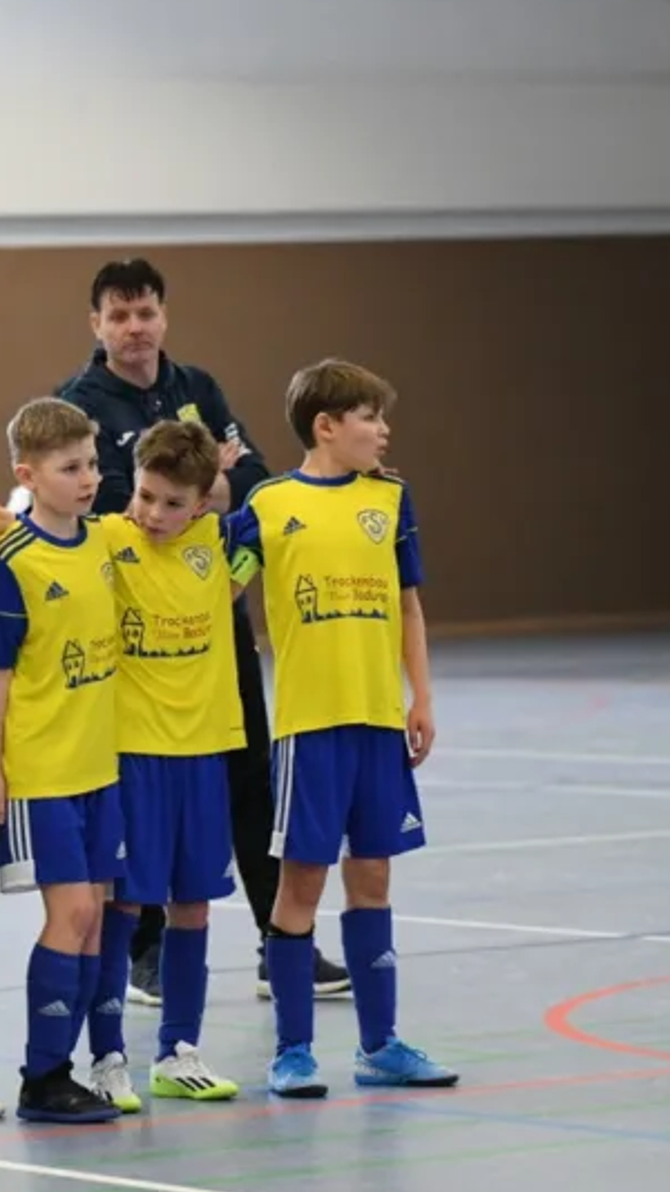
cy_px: 621
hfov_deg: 5.9
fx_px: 6481
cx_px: 34
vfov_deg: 10.5
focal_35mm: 205
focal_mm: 102
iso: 8000
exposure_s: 1/1600
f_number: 2.8
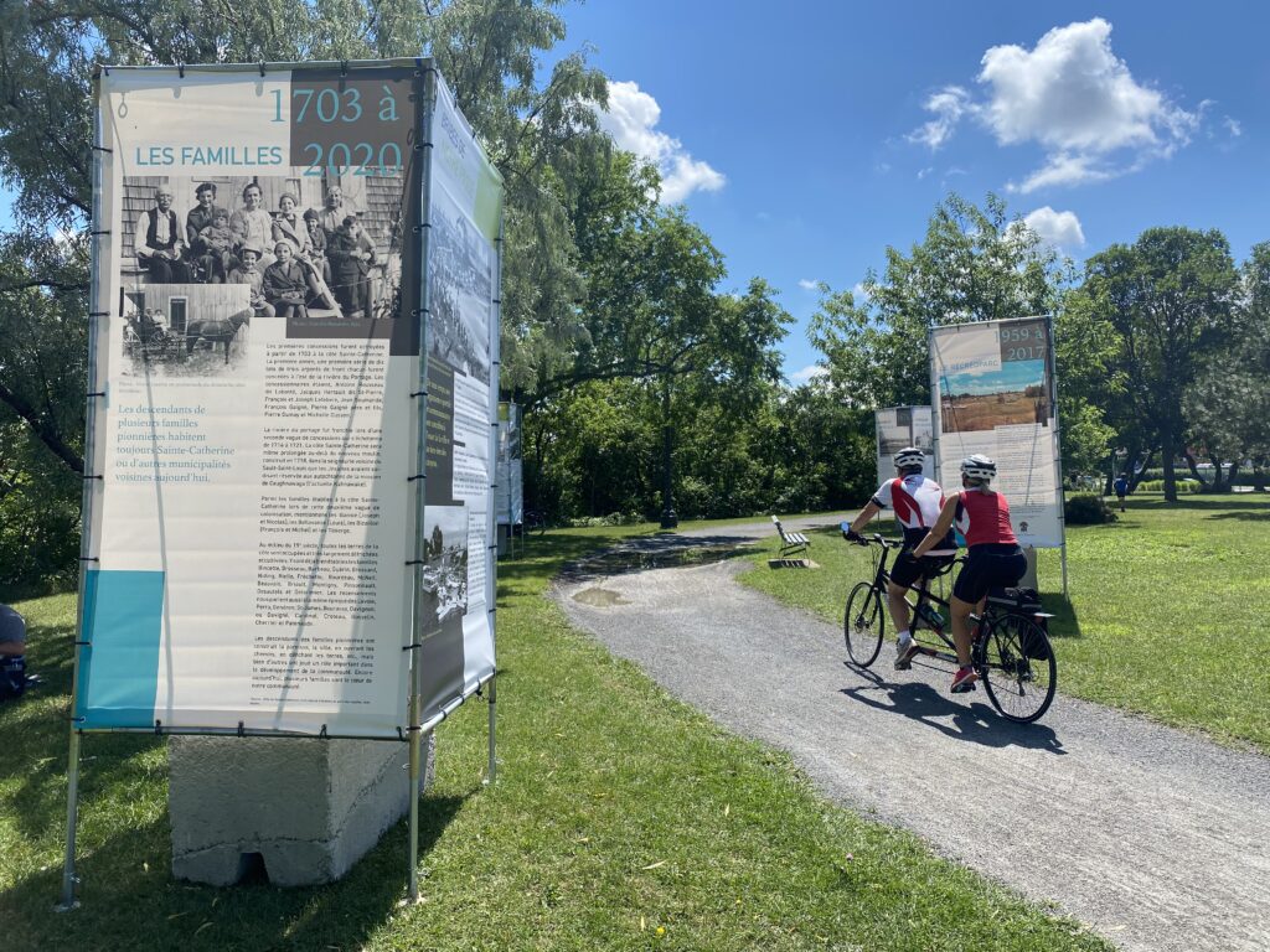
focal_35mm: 26
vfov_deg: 53.1
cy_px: 476
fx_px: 954
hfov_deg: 67.3
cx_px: 635
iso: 32
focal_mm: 4.25
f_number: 1.8
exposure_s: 1/2571
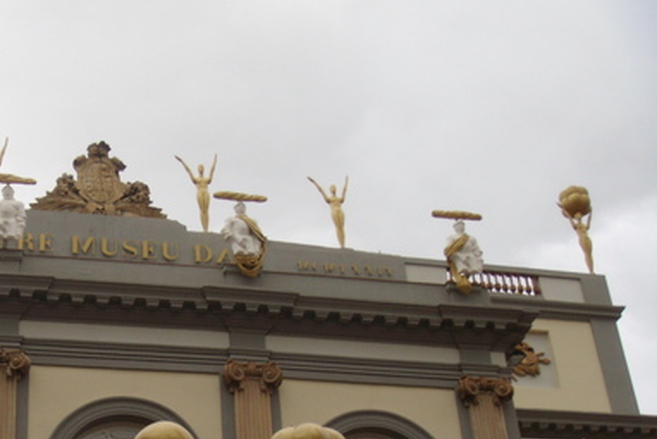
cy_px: 382
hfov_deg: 31.6
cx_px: 144
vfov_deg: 21.5
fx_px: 1132
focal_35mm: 62
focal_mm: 6.4
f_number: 5.7
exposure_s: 1/128
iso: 64
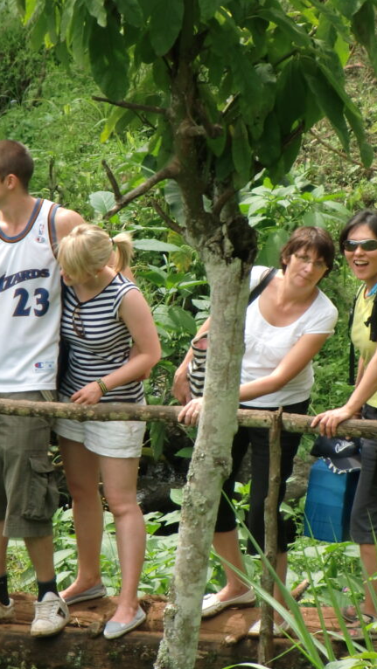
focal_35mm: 290
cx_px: 178
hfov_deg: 4.2
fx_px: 5153
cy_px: 334
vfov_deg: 7.4
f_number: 5.2
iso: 80
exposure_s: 1/200
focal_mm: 35.7
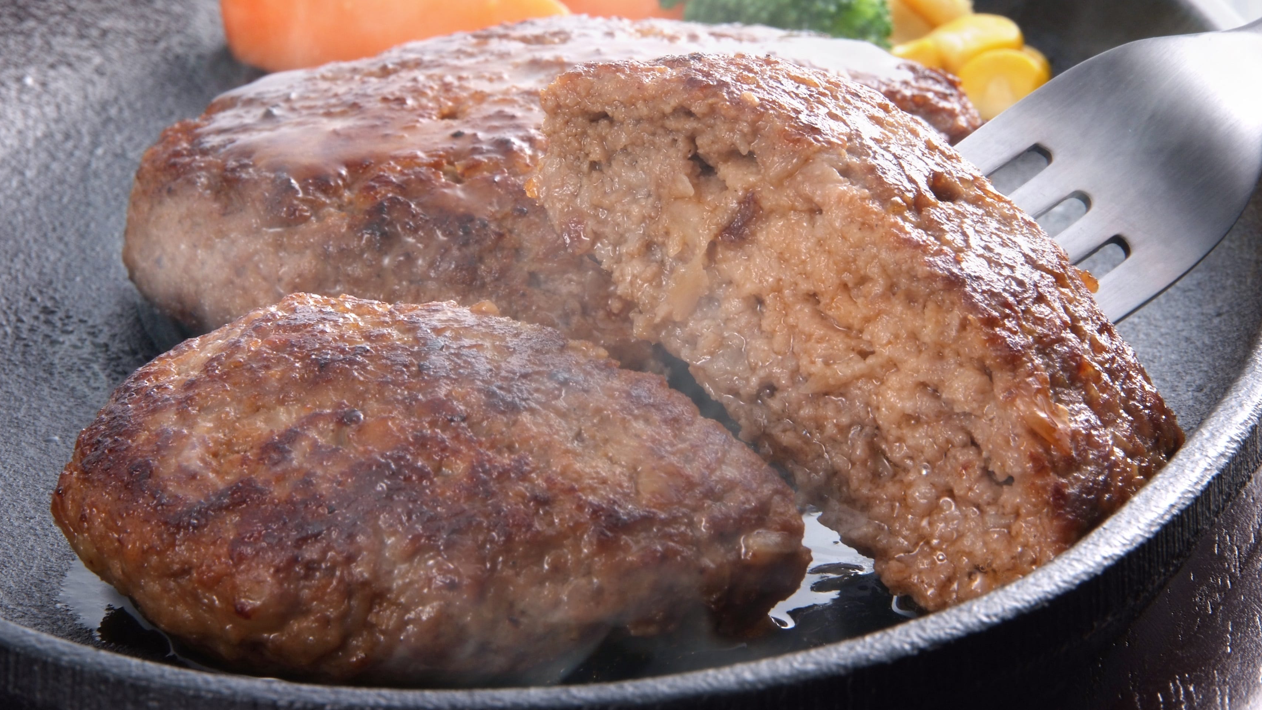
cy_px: 304
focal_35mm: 315
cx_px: 631
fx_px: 10541
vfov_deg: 3.9
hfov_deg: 6.9
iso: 100
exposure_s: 1/125
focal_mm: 200
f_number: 27
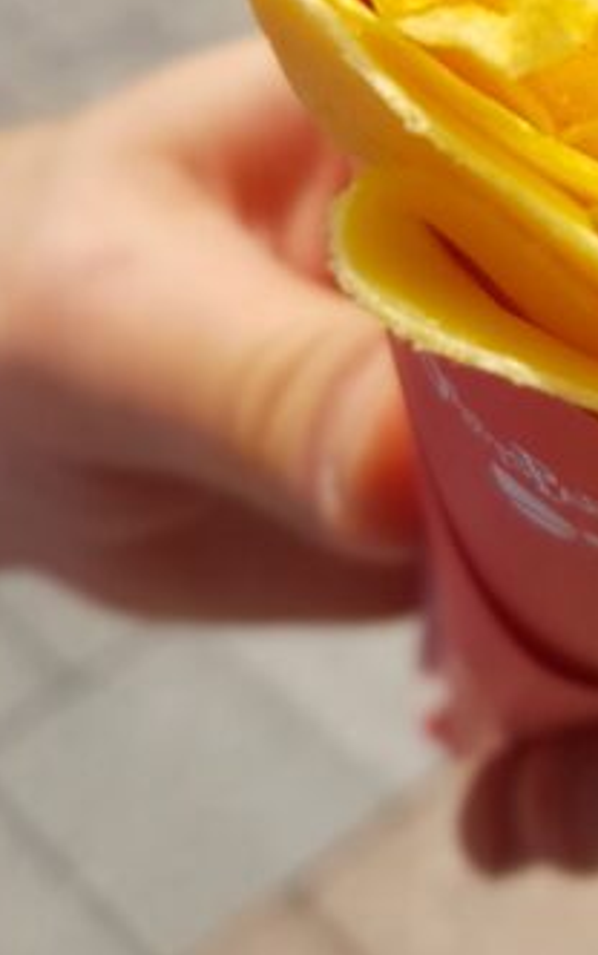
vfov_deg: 23.1
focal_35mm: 85
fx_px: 2213
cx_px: 978
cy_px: -52
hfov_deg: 14.1
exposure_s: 1/2216
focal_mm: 4.2
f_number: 1.7
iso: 40
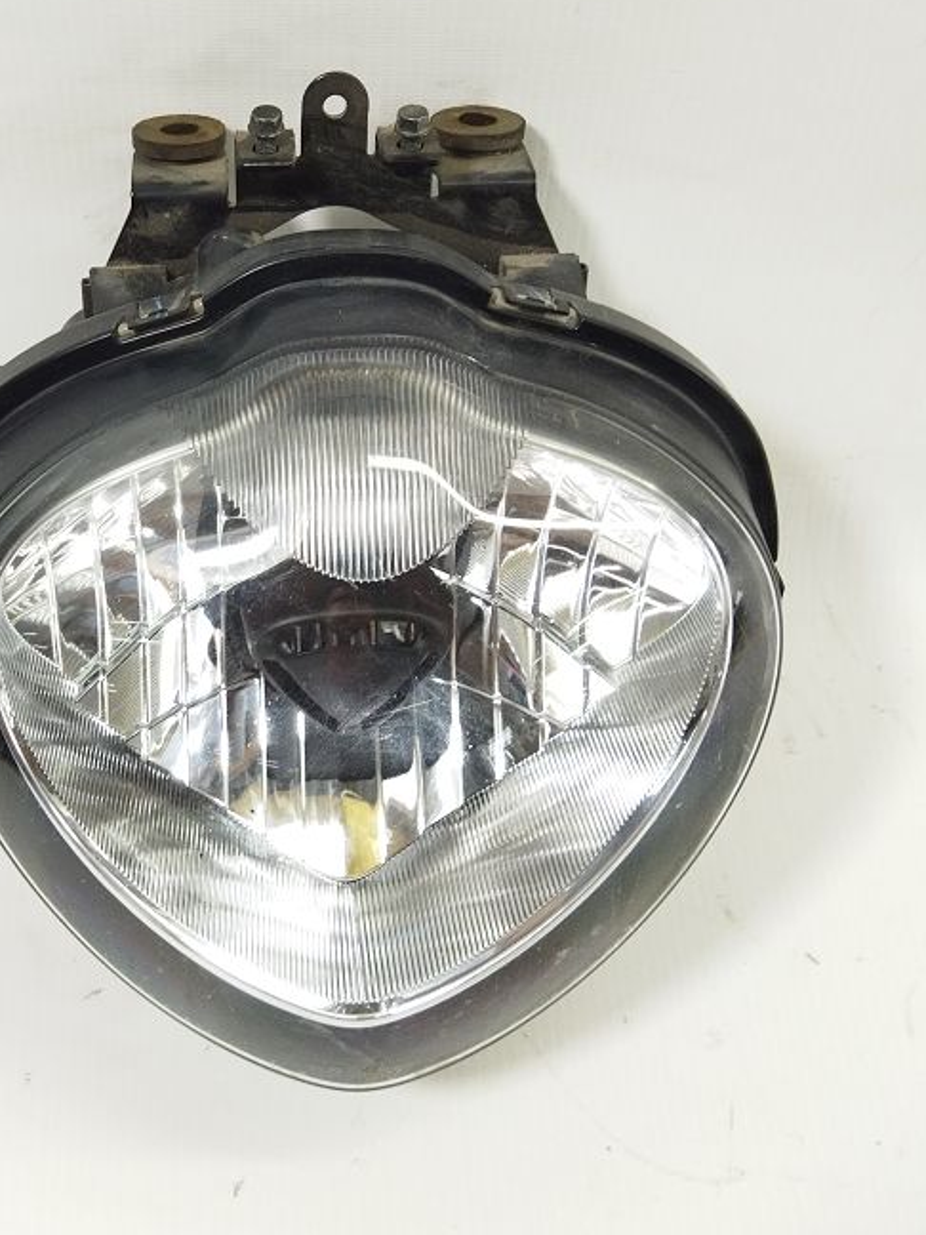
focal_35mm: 50
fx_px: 1783
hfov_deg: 28.7
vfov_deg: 38.1
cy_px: 524
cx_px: 229
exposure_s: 1/100
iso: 148
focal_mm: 4.71
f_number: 1.79
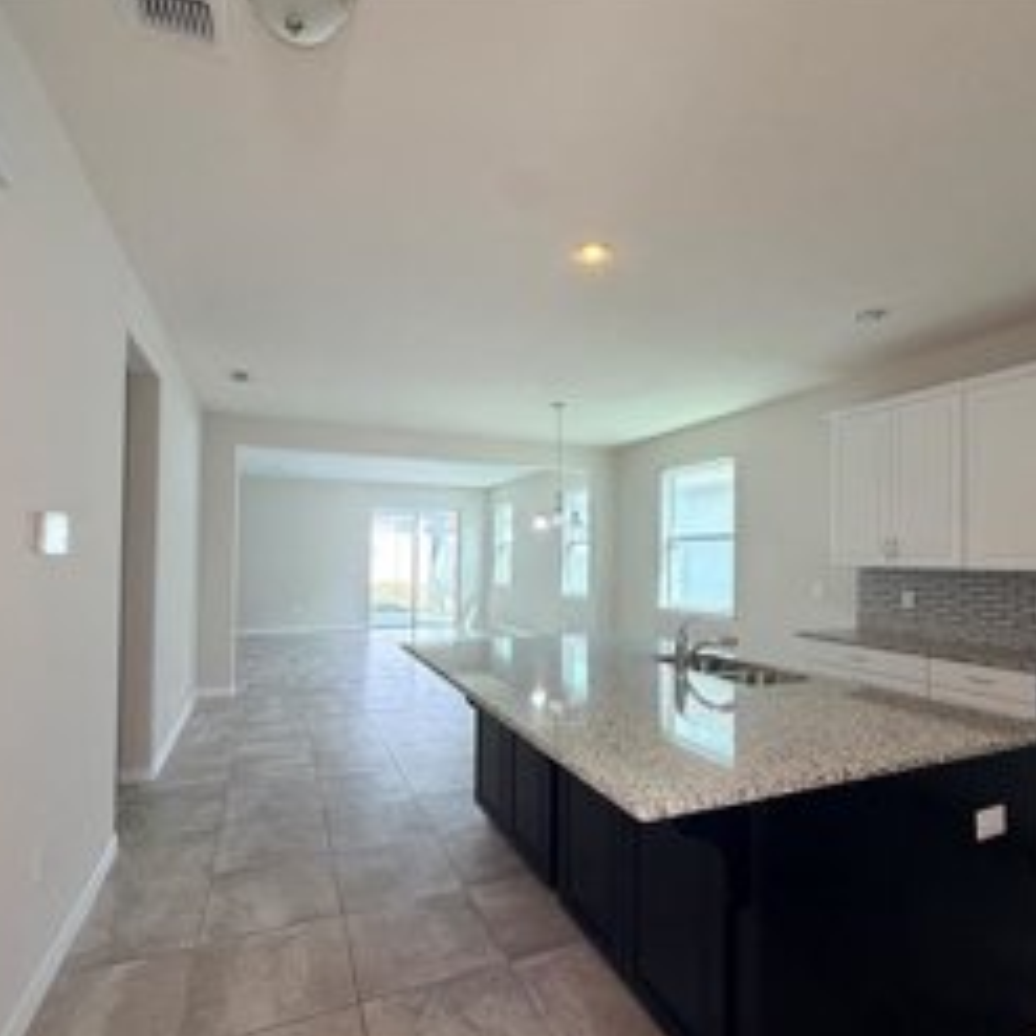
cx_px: 533
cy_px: 541
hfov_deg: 80.7
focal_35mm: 18
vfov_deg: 80.7
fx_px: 609
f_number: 2.2
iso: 160
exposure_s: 1/120
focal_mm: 2.22
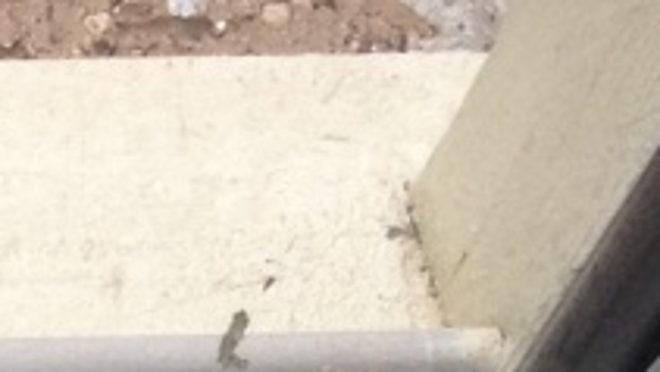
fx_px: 5166
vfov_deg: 4.0
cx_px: -1089
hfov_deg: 6.8
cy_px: 1113
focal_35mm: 295
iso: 50
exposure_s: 1/179
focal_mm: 4.28
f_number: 2.4
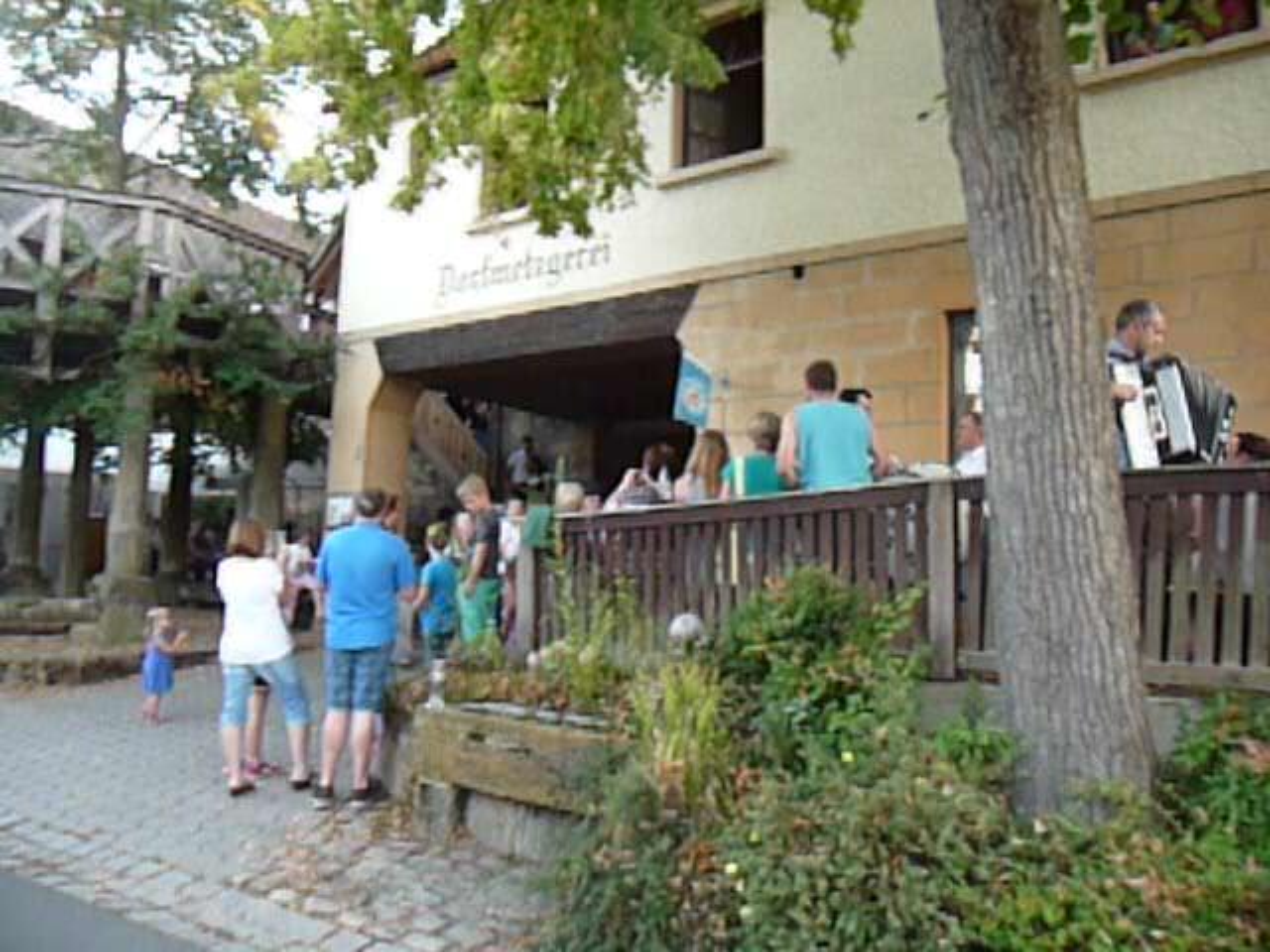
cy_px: 476
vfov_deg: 49.7
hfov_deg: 63.4
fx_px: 1027
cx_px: 635
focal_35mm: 28
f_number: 3.3
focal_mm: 4.7
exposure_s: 1/30
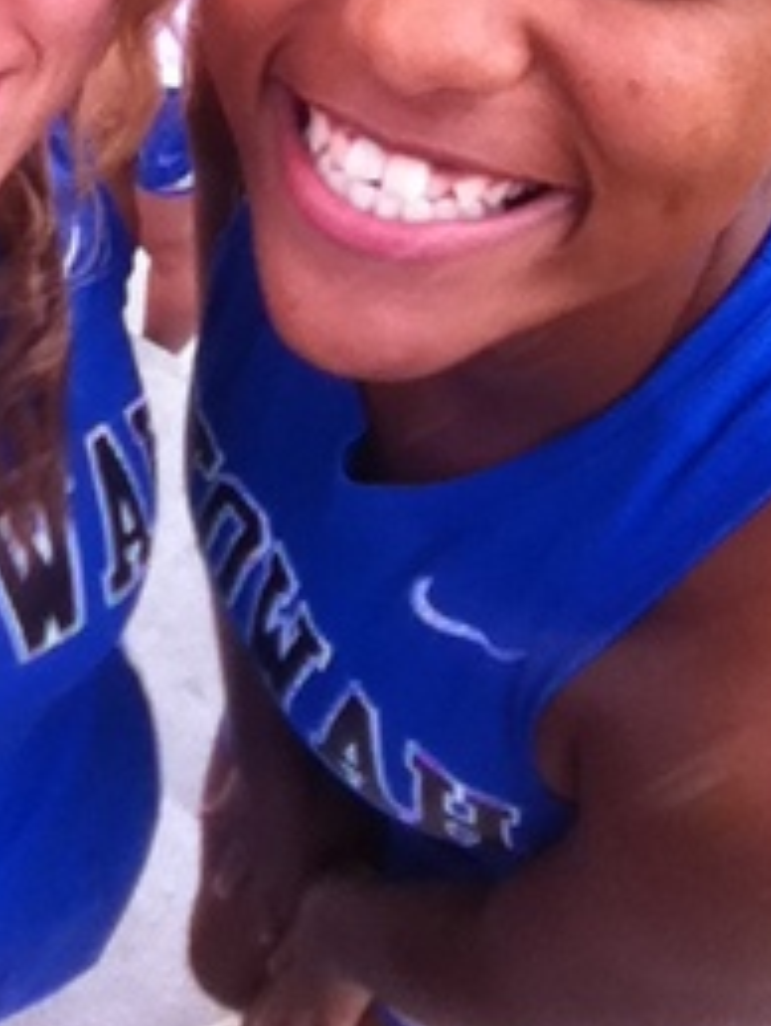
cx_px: 107
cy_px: 358
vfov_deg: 29.6
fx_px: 1927
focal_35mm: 65
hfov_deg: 22.2
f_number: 2.4
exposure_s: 1/355
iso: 125
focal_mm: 3.85
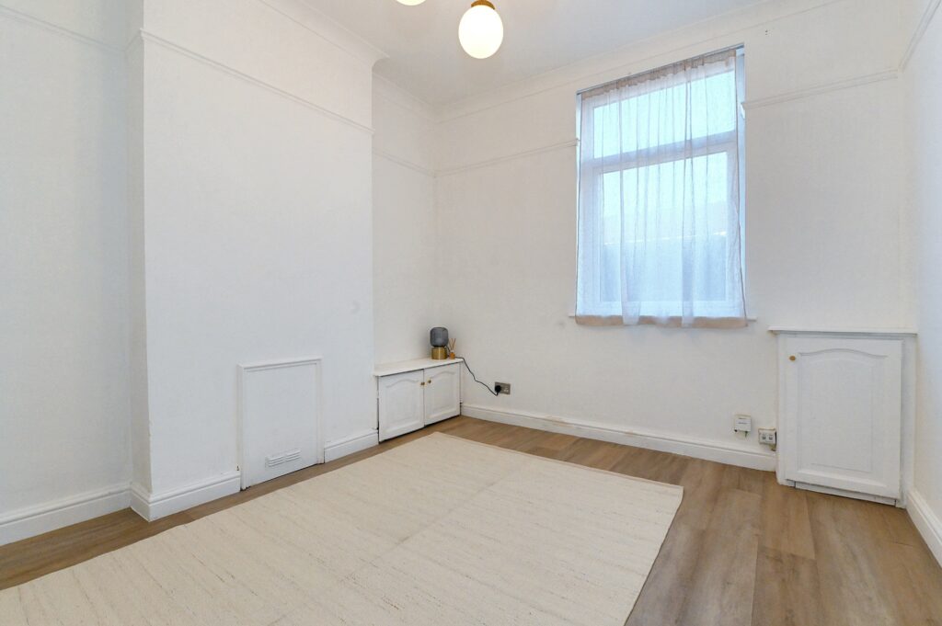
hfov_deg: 96.8
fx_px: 418
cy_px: 313
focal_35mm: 16
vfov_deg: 73.7
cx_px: 471
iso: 2000
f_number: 10
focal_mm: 16
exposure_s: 1/125
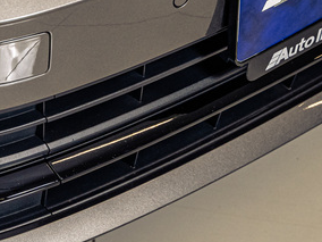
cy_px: -8
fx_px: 1581
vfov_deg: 8.7
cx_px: -177
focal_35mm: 170
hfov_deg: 11.1
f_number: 5
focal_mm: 49
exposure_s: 1/200
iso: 500
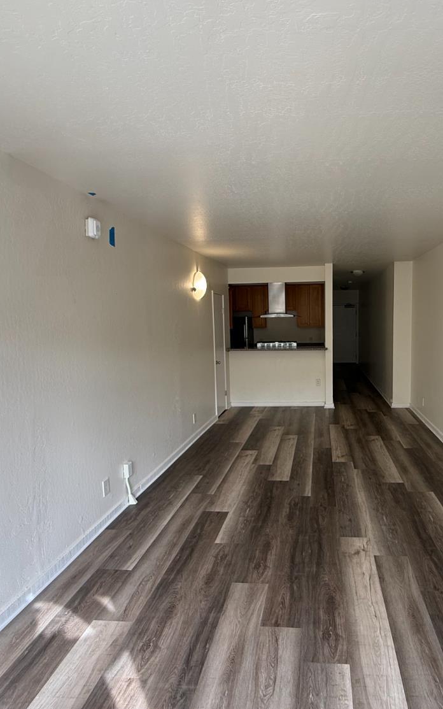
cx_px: 299
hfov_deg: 58.2
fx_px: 386
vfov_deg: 85.1
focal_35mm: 20
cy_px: 353
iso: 80
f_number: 2.2
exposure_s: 1/120
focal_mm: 2.22
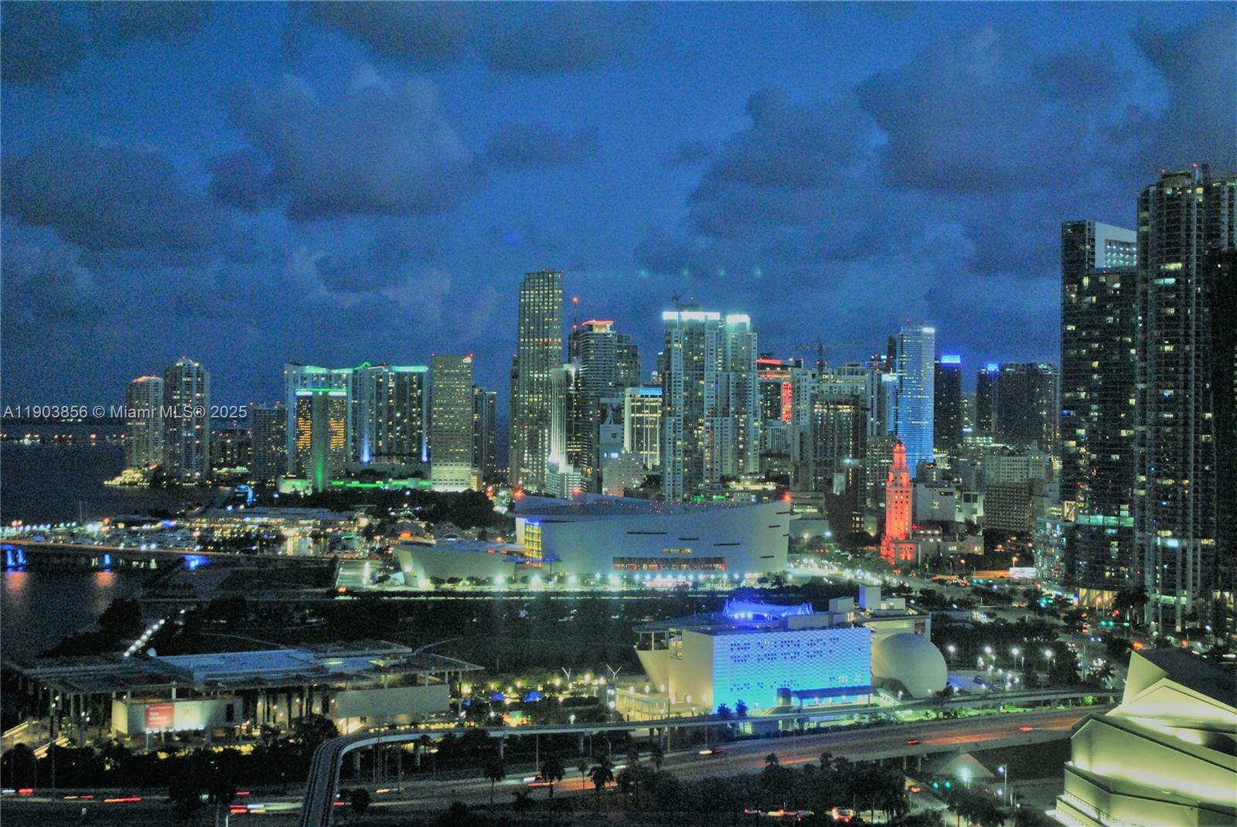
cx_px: 618
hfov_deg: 35.0
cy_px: 414
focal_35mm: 57
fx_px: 1960
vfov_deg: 23.8
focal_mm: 38
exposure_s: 1/8
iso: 1600
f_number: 5
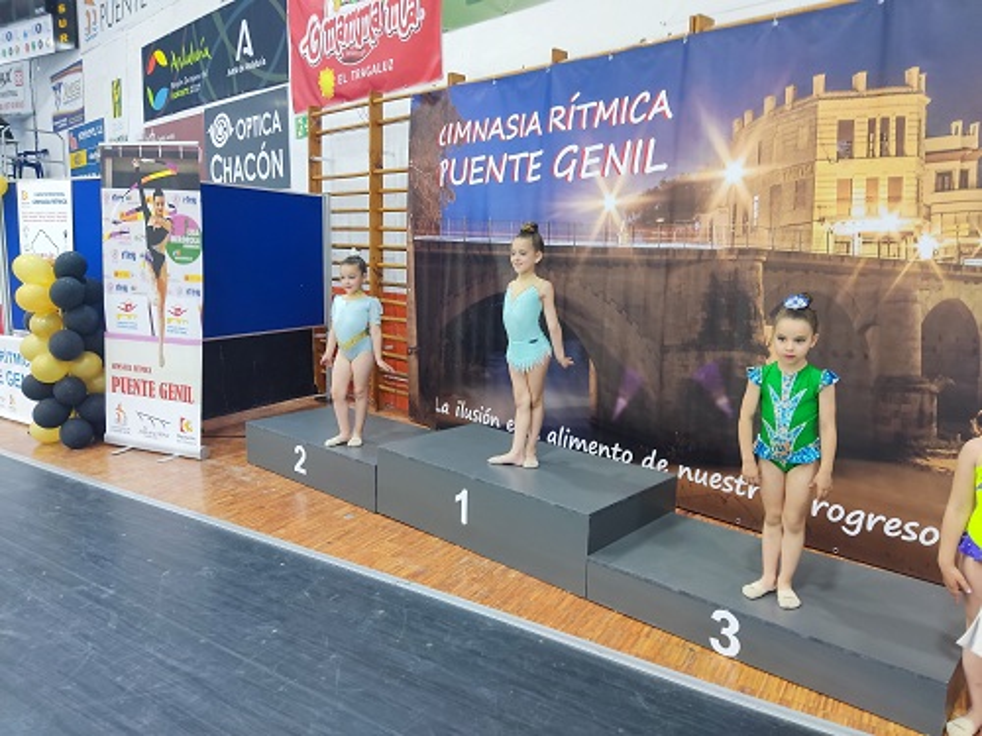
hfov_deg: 69.4
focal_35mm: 25
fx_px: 709
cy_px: 368
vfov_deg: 54.9
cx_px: 491
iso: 195
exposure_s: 1/50
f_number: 1.79
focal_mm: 4.71
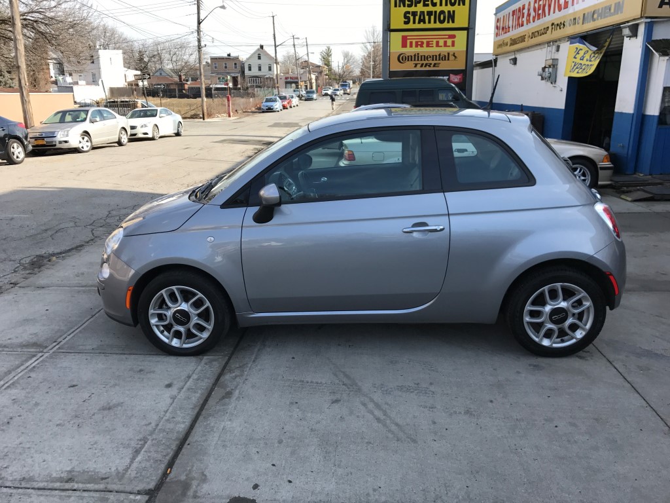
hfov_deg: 63.4
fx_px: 542
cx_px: 335
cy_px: 252
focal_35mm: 28
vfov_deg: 49.7
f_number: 1.8
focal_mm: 3.99
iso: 20
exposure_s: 1/929
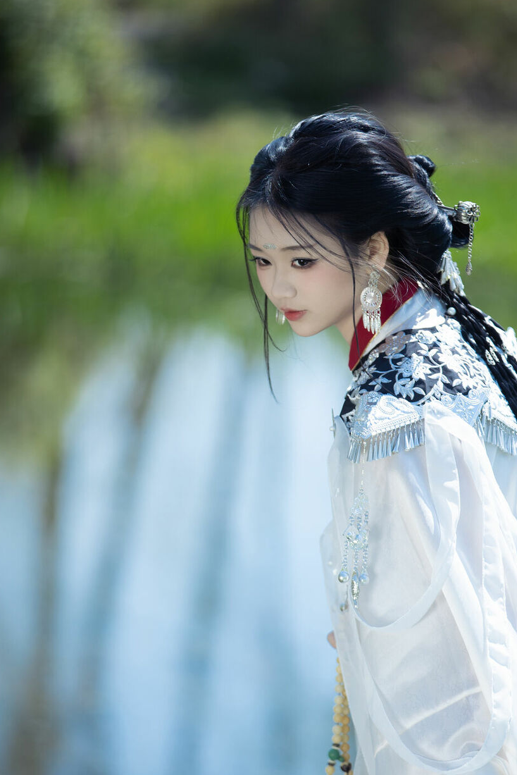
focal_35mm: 216
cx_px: 308
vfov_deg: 9.5
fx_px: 4651
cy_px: 474
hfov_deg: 6.4
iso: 100
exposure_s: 1/1600
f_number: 2.8
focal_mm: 168
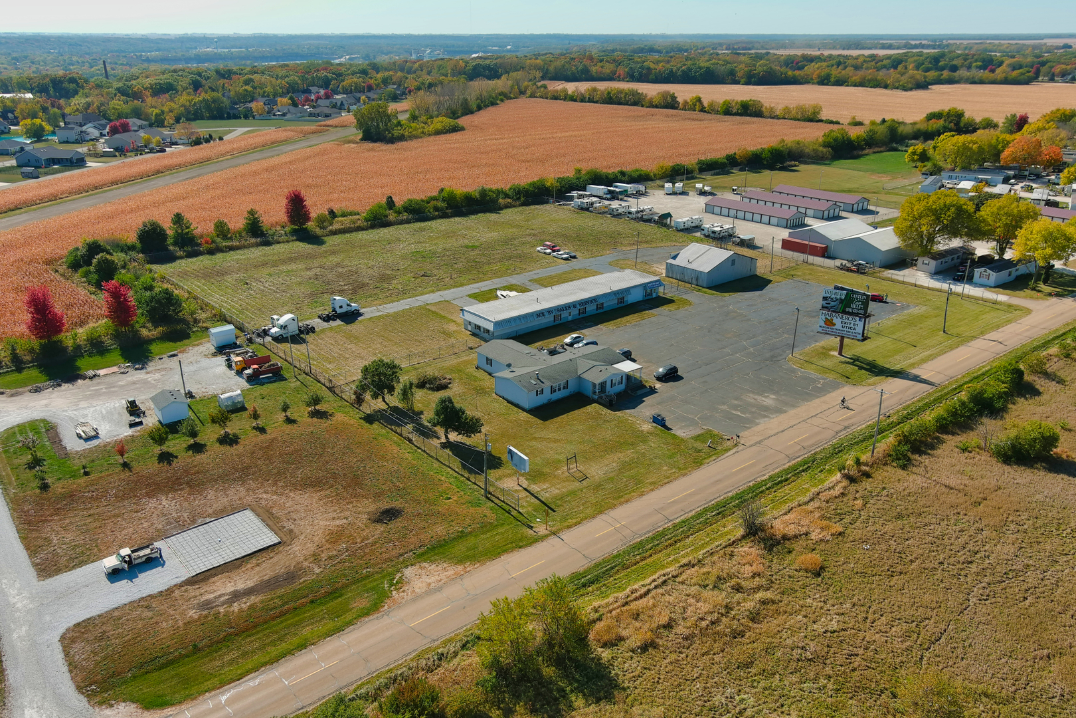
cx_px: 538
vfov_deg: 45.0
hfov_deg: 63.7
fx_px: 867
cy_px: 359
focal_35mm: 29
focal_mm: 10.6
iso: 106
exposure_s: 1/1638
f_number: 2.8
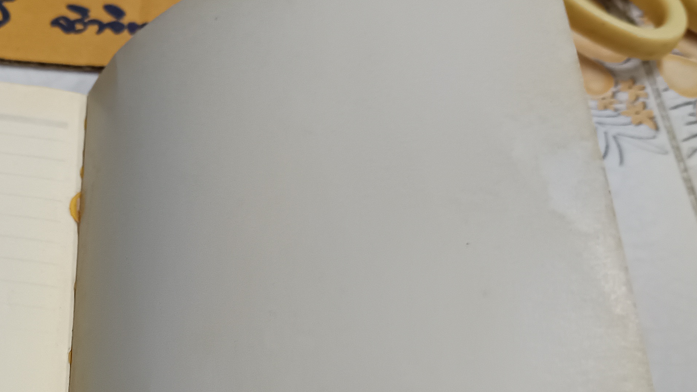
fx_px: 1017
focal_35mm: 55
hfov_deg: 36.5
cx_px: 139
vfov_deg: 20.9
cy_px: 411
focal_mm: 5.31
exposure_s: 1/33.3
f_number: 1.7
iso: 935
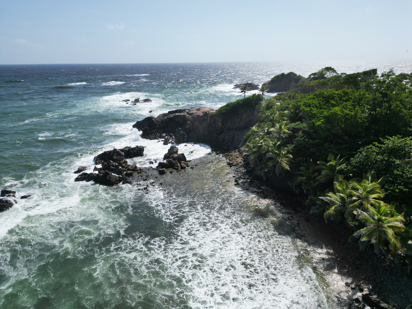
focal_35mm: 24
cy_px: 154
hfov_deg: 71.6
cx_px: 206
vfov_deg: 56.8
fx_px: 286
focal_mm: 6.72
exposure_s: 1/5000
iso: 130
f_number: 1.7
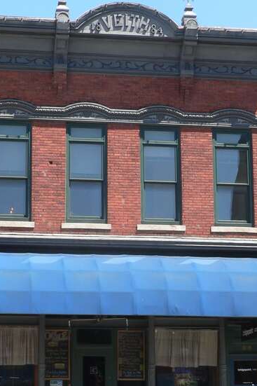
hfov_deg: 20.0
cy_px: 247
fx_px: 729
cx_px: 116
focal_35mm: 68
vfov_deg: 29.5
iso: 80
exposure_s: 1/320
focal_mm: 7.4
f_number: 4
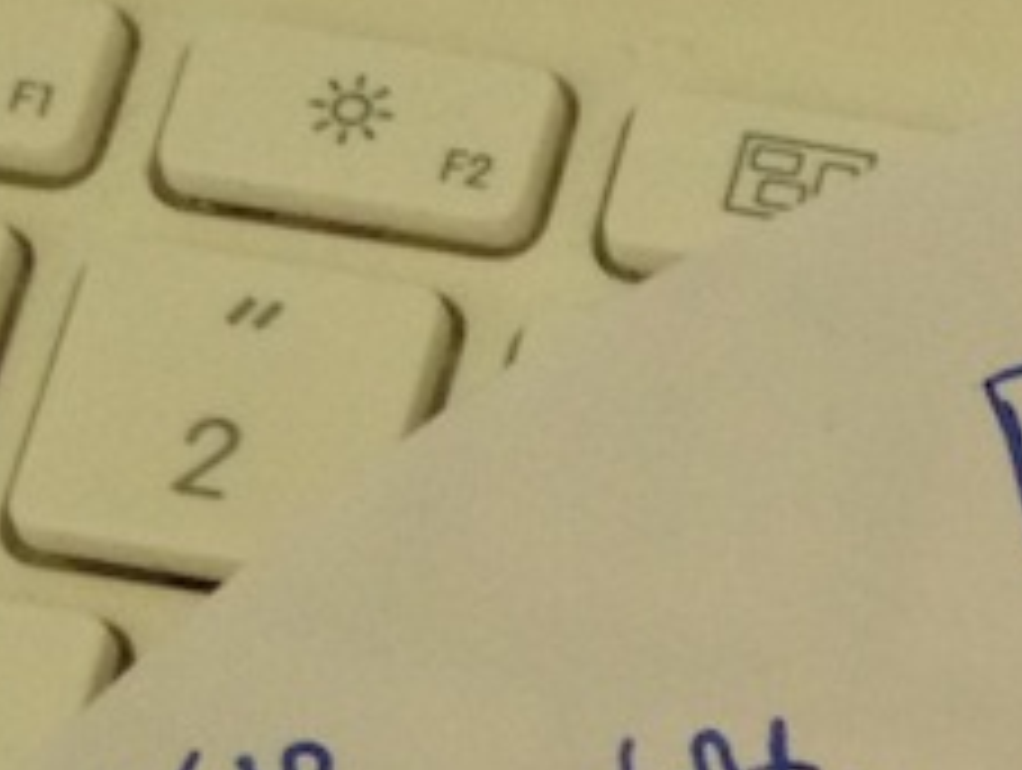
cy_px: 2121
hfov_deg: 9.5
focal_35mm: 197
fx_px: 5825
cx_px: 1949
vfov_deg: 6.9
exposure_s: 1/20
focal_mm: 4.28
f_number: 2.4
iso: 100
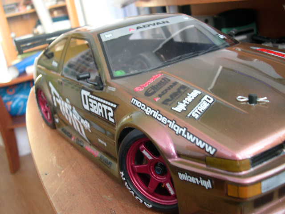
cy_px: 107
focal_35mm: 38
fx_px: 313
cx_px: 142
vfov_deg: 37.7
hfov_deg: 49.0
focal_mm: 8
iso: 229
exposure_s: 1/4.8
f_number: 2.8
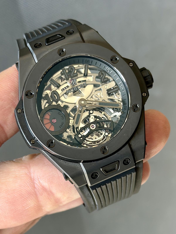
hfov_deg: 30.3
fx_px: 325
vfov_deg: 39.6
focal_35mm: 48
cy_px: 117
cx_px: 88
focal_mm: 6.86
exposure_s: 1/60
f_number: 1.78
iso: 125
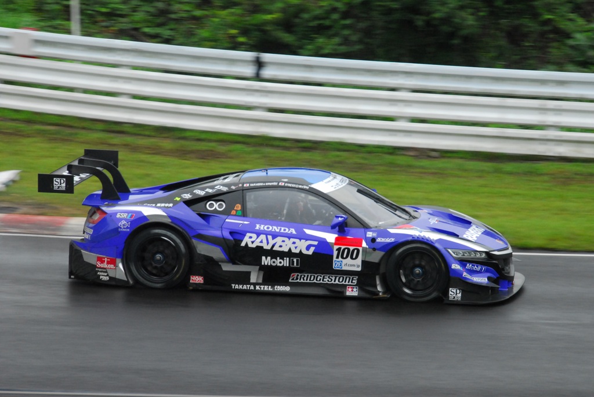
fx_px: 3221
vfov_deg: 7.1
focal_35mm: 195
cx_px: 297
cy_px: 198
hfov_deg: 10.5
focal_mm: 130
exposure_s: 1/400
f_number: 10
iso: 800
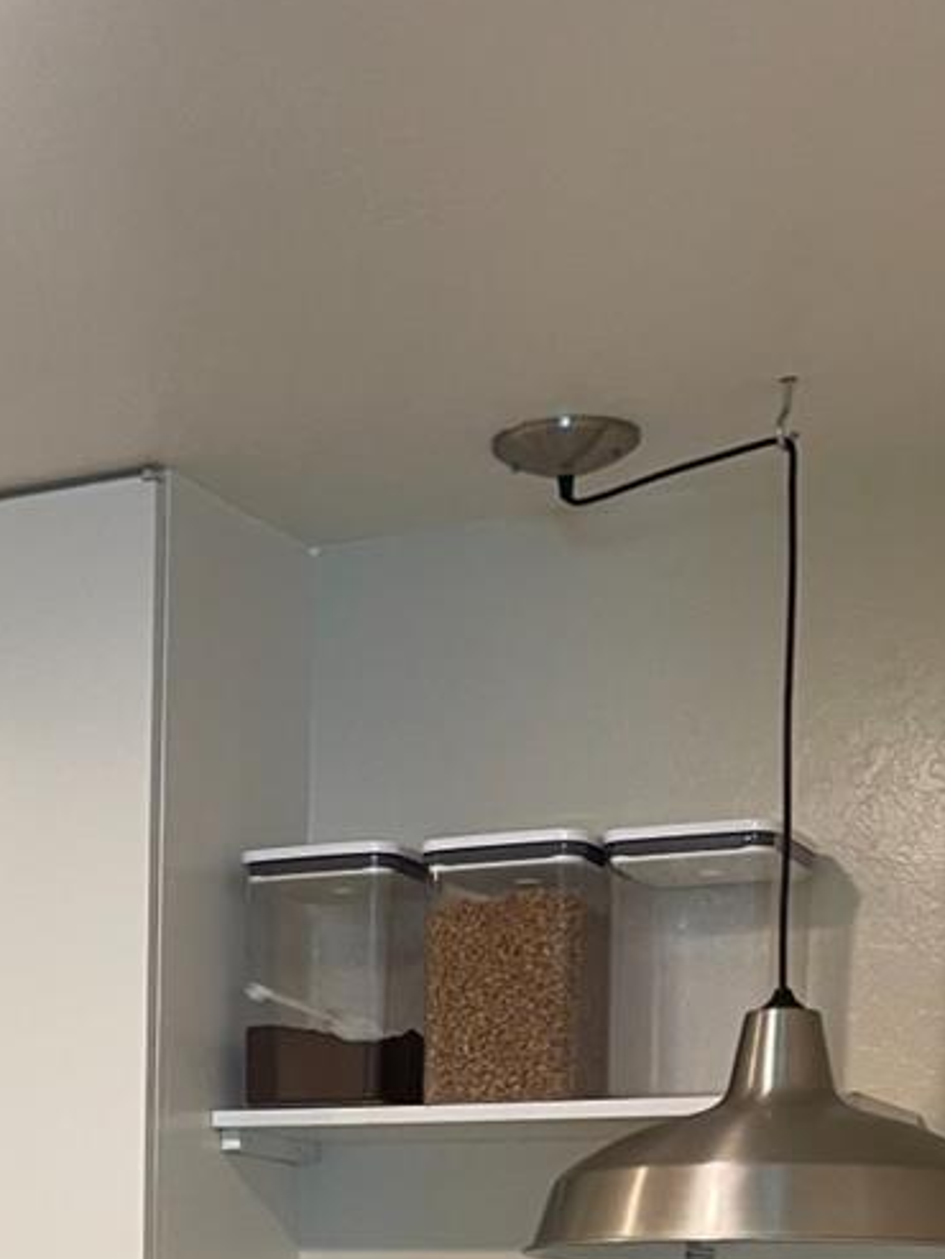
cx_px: -60
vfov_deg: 24.2
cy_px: 1328
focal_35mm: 76
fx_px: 2765
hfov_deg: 18.7
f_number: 1.6
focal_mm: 5.1
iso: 100
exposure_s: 1/60
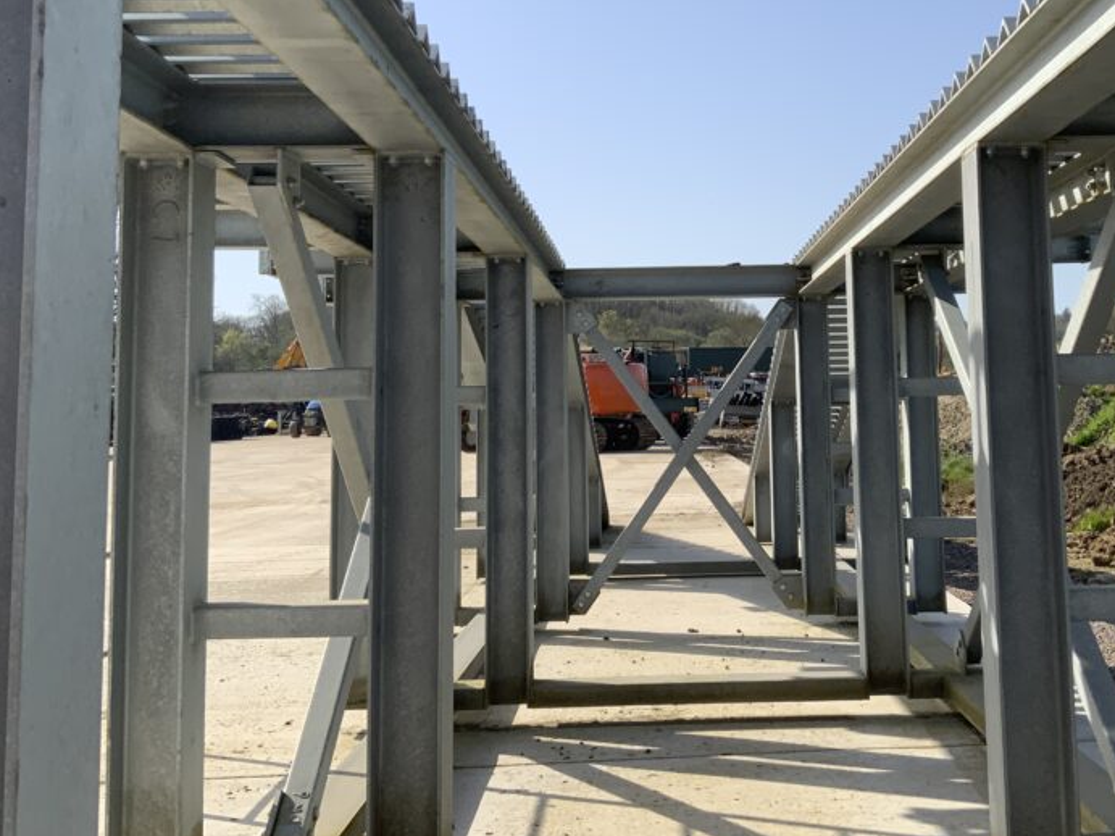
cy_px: 282
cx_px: 692
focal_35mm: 43
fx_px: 1385
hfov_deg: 43.5
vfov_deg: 33.3
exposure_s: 1/1786
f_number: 1.8
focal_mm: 3
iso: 16
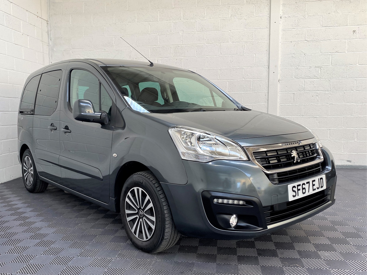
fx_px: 276
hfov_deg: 67.3
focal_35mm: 26
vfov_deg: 53.1
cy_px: 138
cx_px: 184
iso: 50
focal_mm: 4.25
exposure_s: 1/100
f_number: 1.8
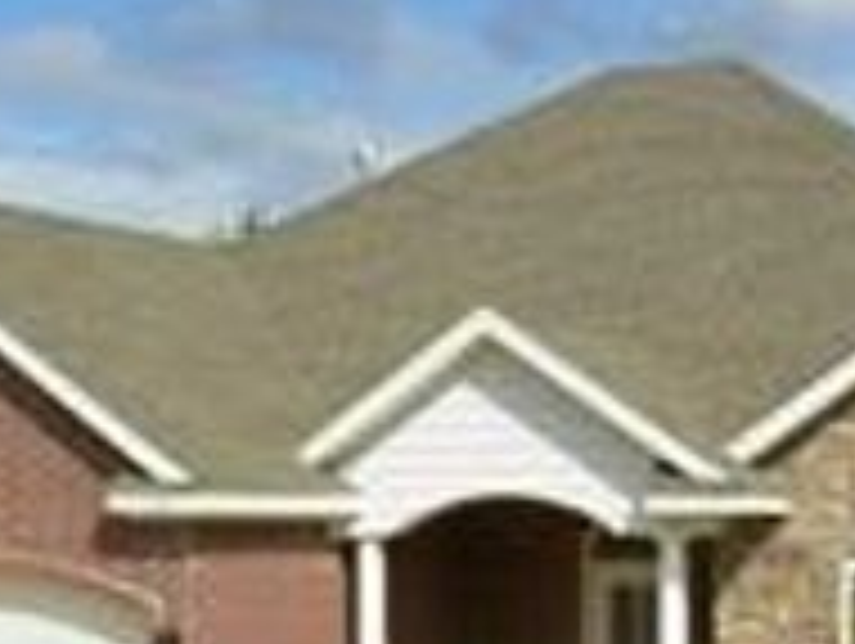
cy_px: 543
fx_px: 2473
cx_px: 549
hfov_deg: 19.6
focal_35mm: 100
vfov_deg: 14.7
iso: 50
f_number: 4.9
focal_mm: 6.3
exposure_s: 1/745
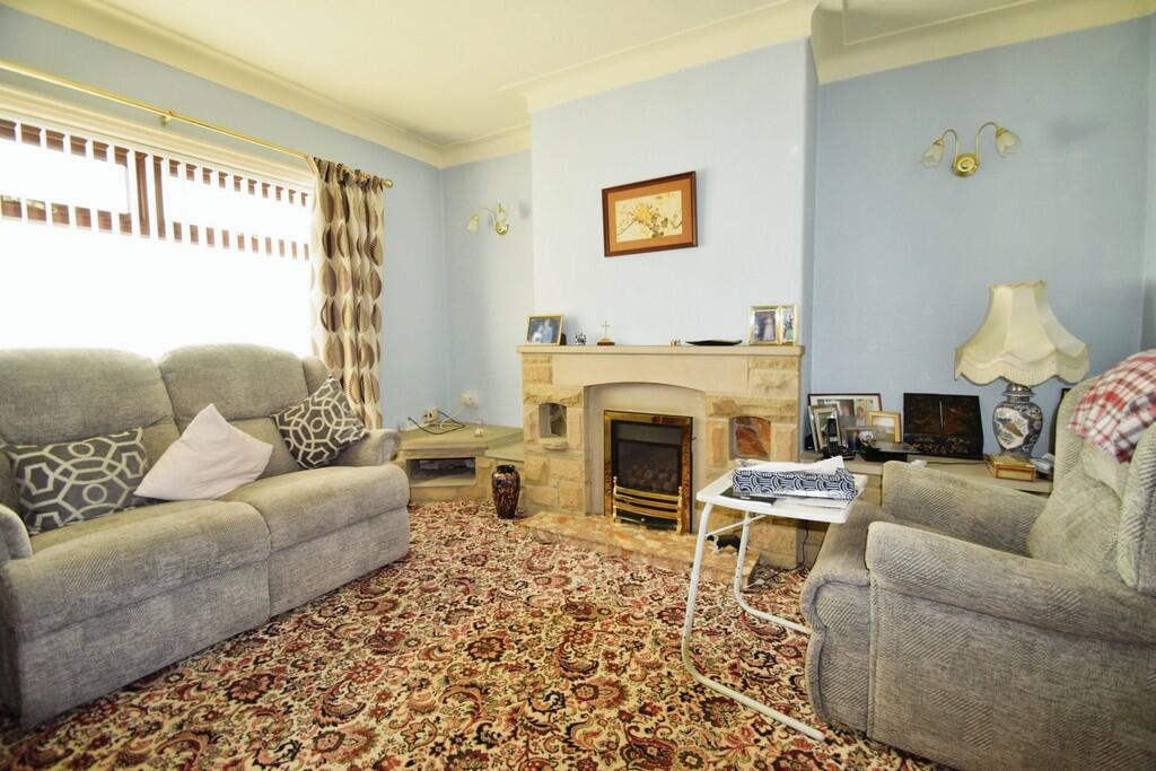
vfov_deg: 77.3
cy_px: 386
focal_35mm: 15
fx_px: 482
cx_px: 578
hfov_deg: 100.4
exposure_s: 1/60
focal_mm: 10
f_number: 4
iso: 800
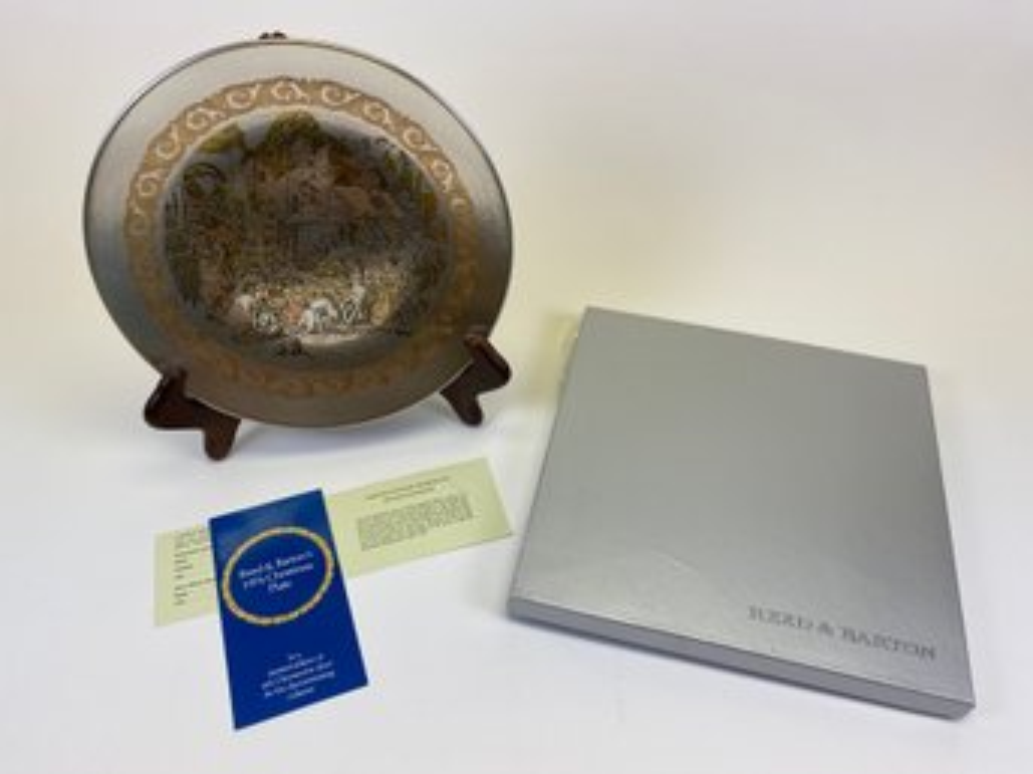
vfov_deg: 53.0
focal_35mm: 26
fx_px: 776
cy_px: 387
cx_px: 516
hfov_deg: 67.3
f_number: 1.8
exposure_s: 1/247
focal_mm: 4.25
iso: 32
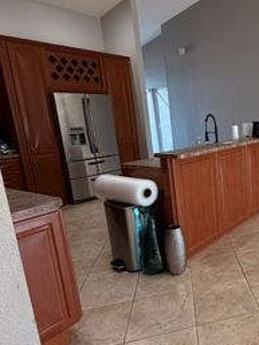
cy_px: 175
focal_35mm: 29
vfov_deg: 61.6
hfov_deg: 41.3
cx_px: 265
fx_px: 289
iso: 250
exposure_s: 1/120
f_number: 2.2
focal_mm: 2.22
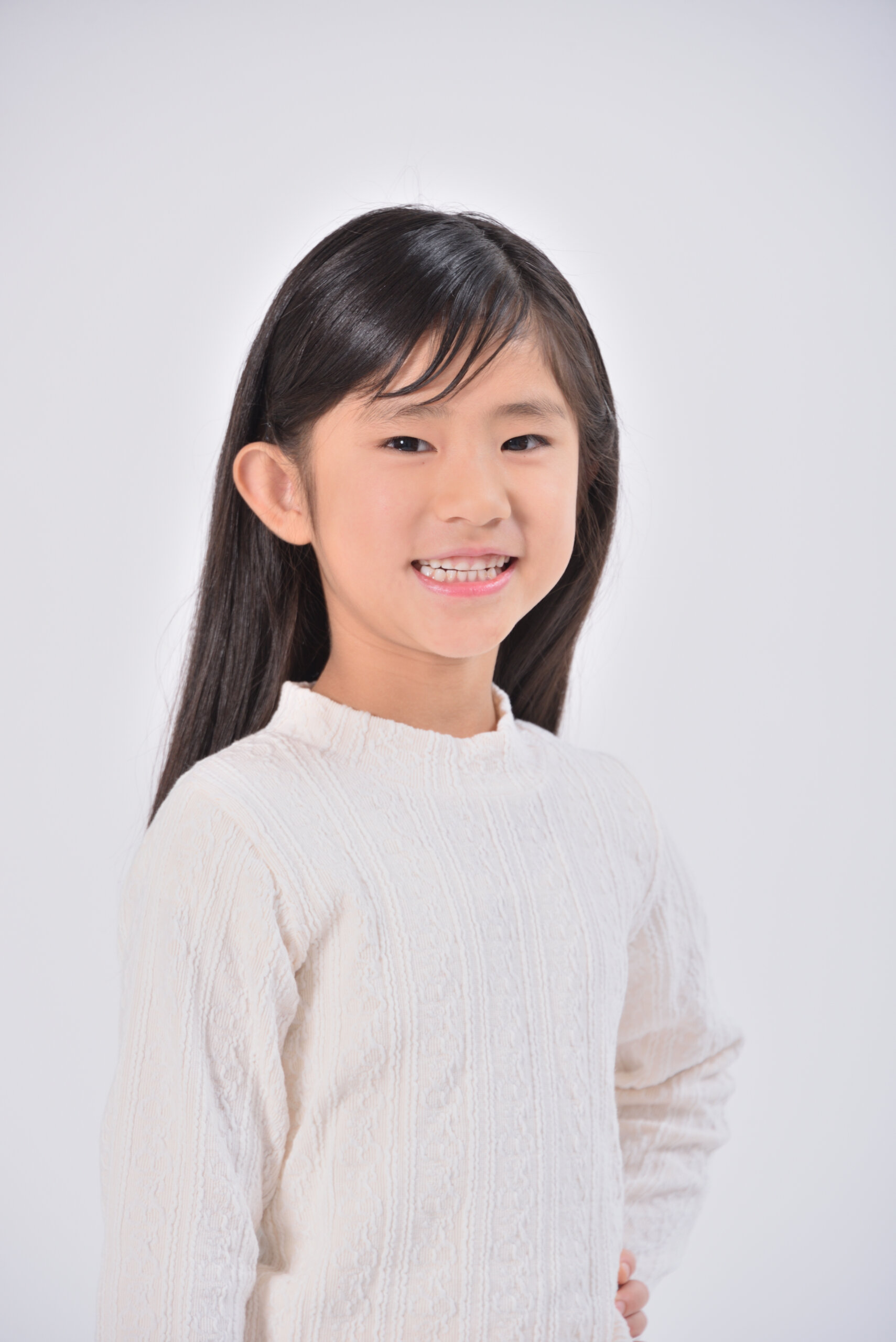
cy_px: 671
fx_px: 7459
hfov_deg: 6.9
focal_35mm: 200
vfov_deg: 10.3
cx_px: 448
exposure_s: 1/160
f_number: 8
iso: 200
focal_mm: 200
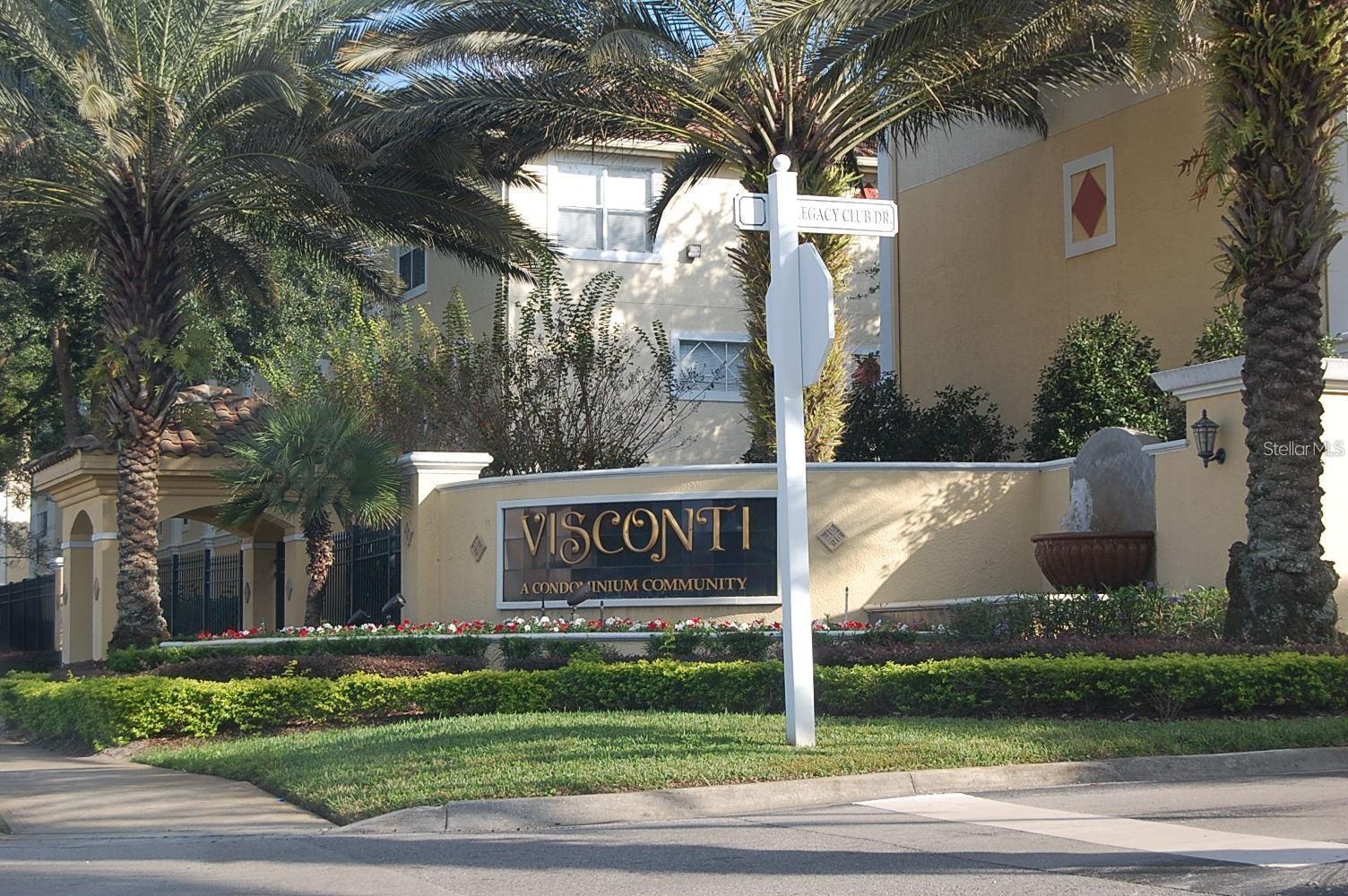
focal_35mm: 69
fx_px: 2581
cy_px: 448
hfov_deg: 29.3
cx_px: 674
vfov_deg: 19.7
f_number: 7.1
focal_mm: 46
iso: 200
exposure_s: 1/200
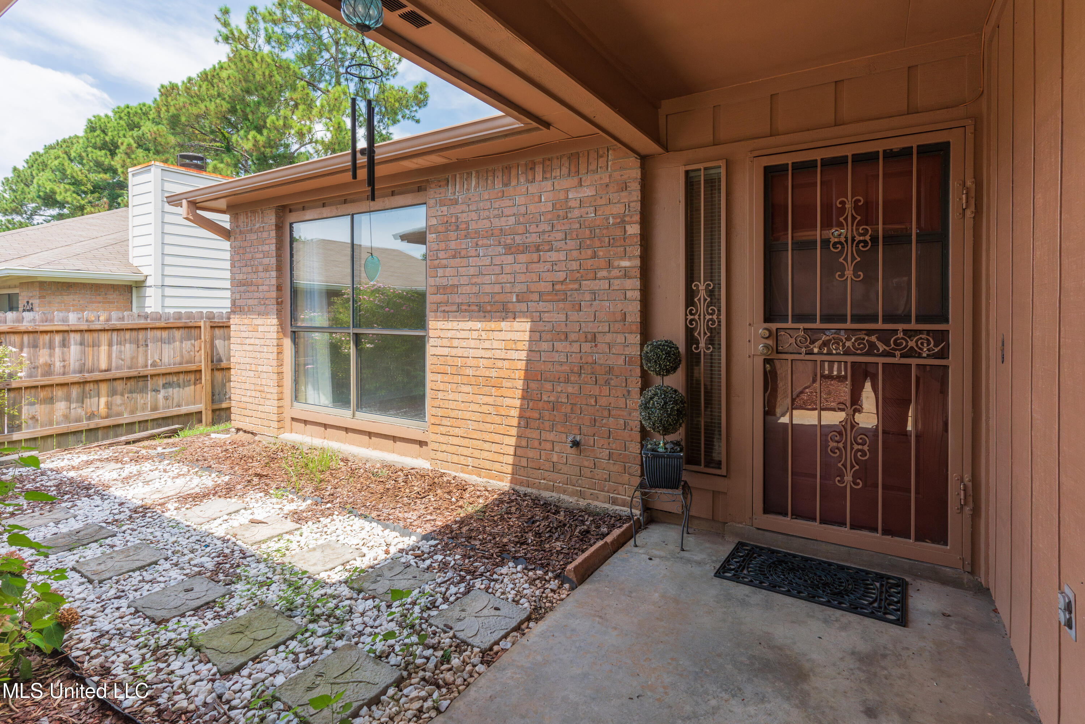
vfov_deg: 70.4
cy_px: 362
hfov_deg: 93.3
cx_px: 542
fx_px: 512
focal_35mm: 17
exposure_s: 1/640
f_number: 5.6
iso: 640
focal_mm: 17
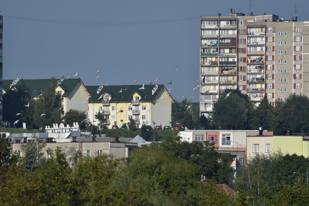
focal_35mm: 541
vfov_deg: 2.5
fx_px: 4642
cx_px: 152
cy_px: 109
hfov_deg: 3.8
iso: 100
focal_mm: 300
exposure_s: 1/1000
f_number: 5.6
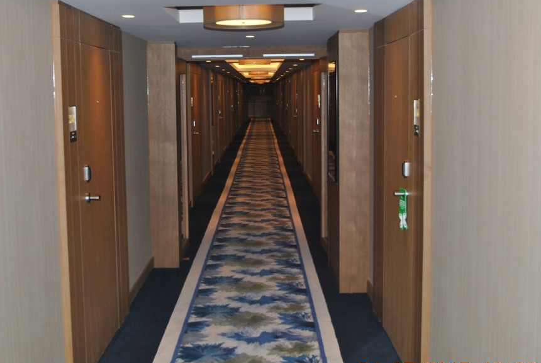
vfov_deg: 28.1
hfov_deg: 41.0
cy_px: 166
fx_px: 722
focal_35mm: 48
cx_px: 244
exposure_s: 1/60
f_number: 4.5
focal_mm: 24
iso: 200
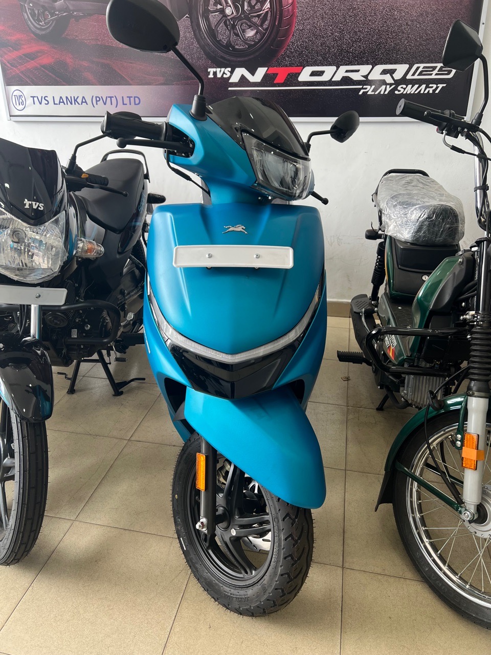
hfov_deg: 53.1
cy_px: 328
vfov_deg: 67.3
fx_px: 492
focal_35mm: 26
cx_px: 246
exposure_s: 1/121
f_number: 1.5
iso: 64
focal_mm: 5.7
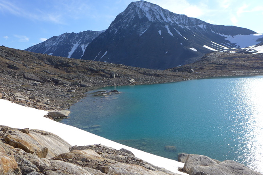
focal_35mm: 26
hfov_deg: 69.4
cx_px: 128
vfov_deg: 49.6
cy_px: 90
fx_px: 190
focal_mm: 4.7
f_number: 2.8
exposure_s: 1/1600
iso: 80
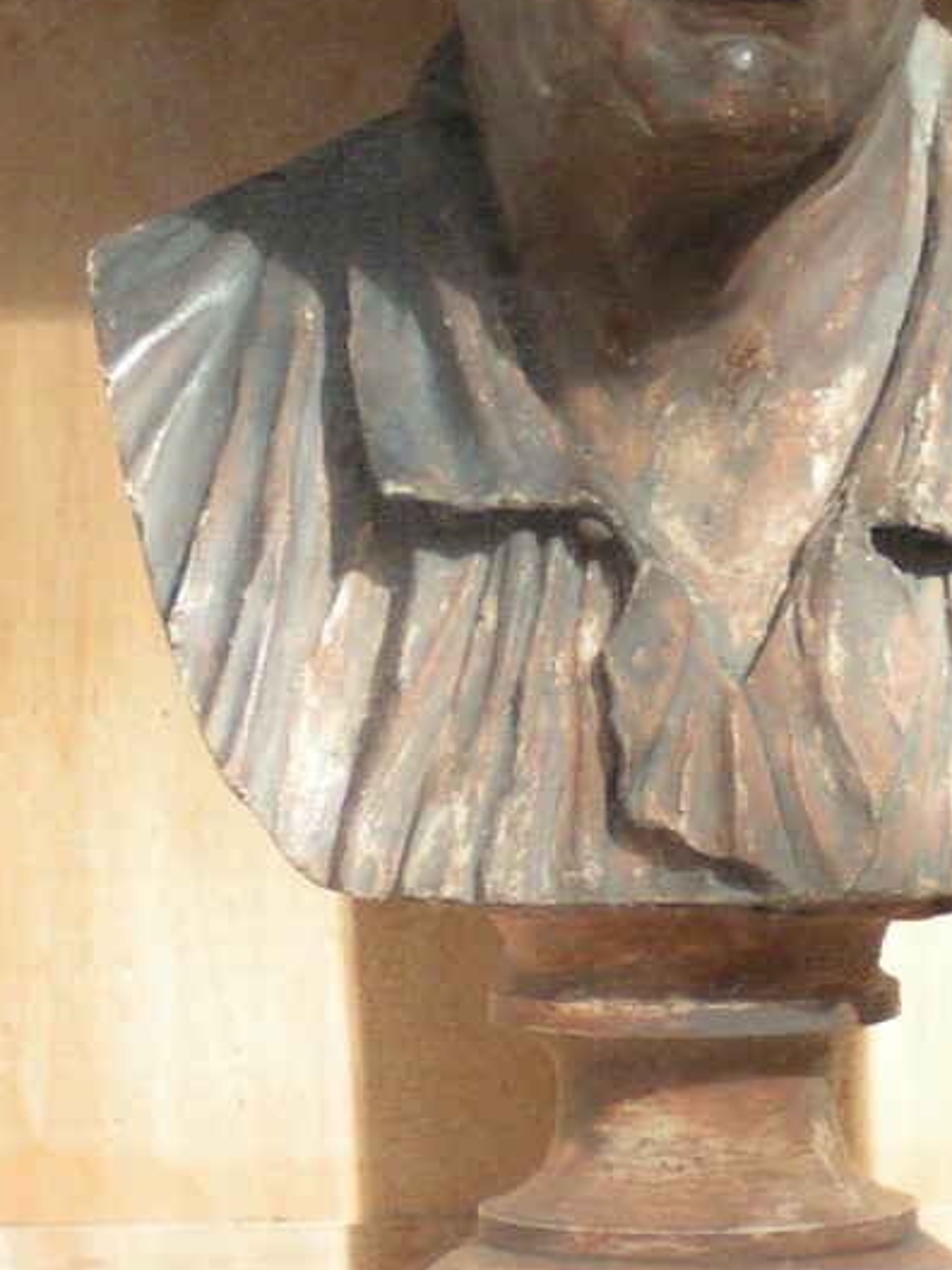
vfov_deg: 6.8
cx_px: 632
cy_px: 54
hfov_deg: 5.1
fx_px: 10597
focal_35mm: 289
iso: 200
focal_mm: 21.9
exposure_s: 1/50
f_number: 3.5
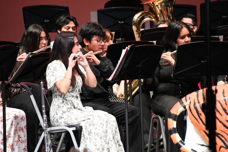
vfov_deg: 3.1
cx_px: 114
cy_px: 76
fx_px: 2850
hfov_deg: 4.6
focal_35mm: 450
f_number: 6.3
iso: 8000
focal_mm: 300
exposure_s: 1/200
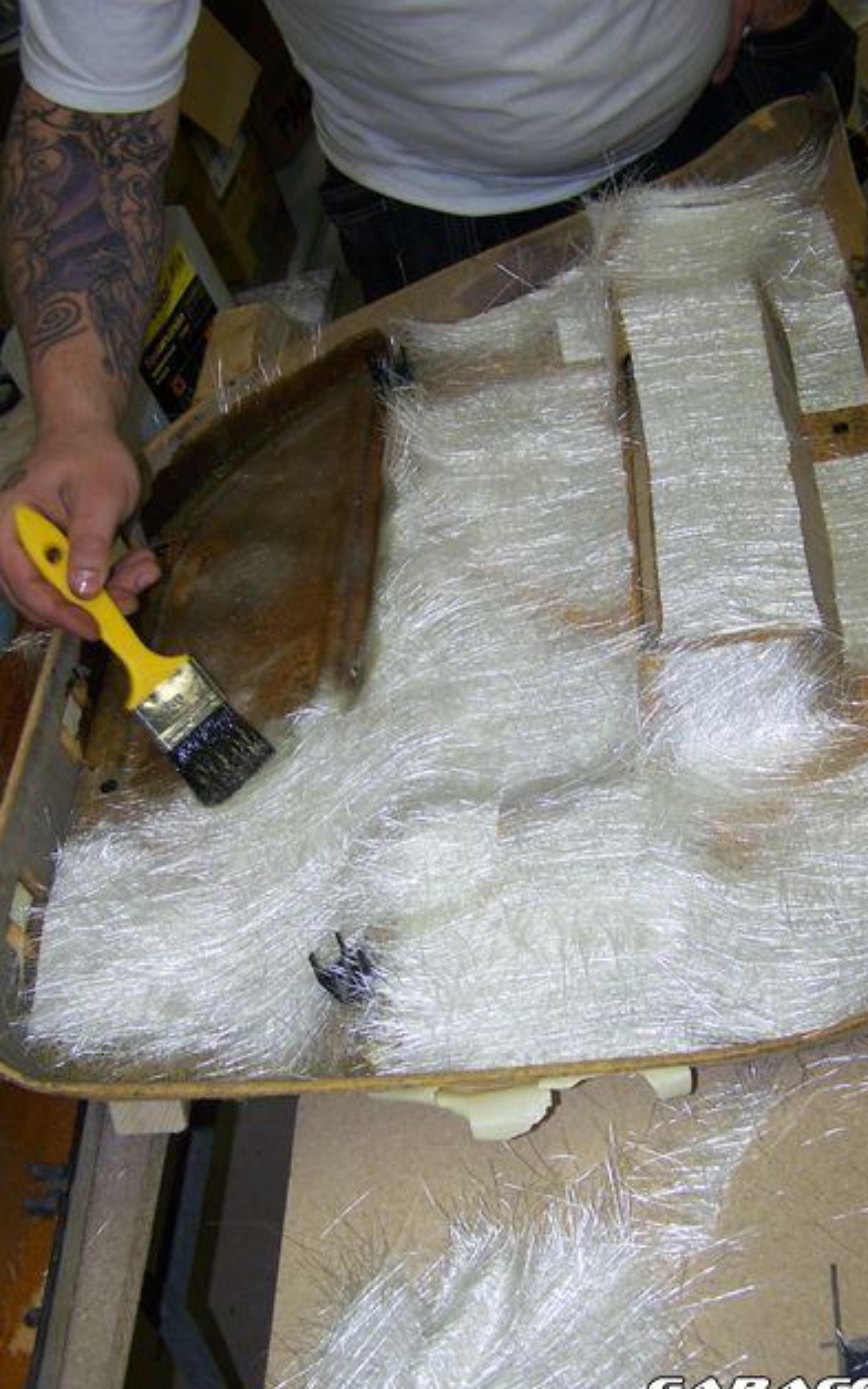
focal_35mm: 41
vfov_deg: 48.2
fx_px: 1552
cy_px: 704
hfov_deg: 31.2
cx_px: 495
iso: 80
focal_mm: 6.3
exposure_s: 1/60
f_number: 2.8
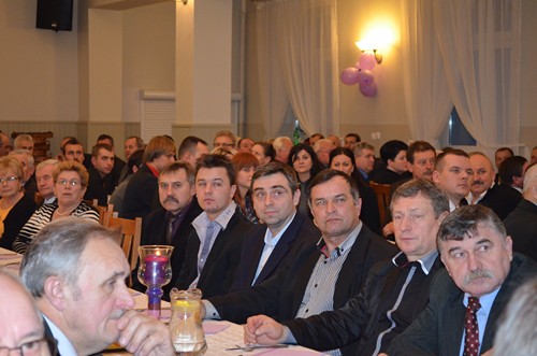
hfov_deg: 24.7
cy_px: 178
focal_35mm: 82
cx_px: 268
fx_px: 1228
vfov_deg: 16.5
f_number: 5.6
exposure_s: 1/60
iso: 2500
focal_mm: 55
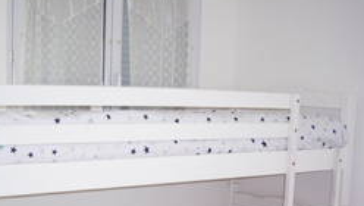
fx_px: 580
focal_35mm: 60
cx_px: 176
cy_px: 190
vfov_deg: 19.7
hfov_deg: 34.9
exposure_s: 1/40
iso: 400
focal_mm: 7.9
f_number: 2.8
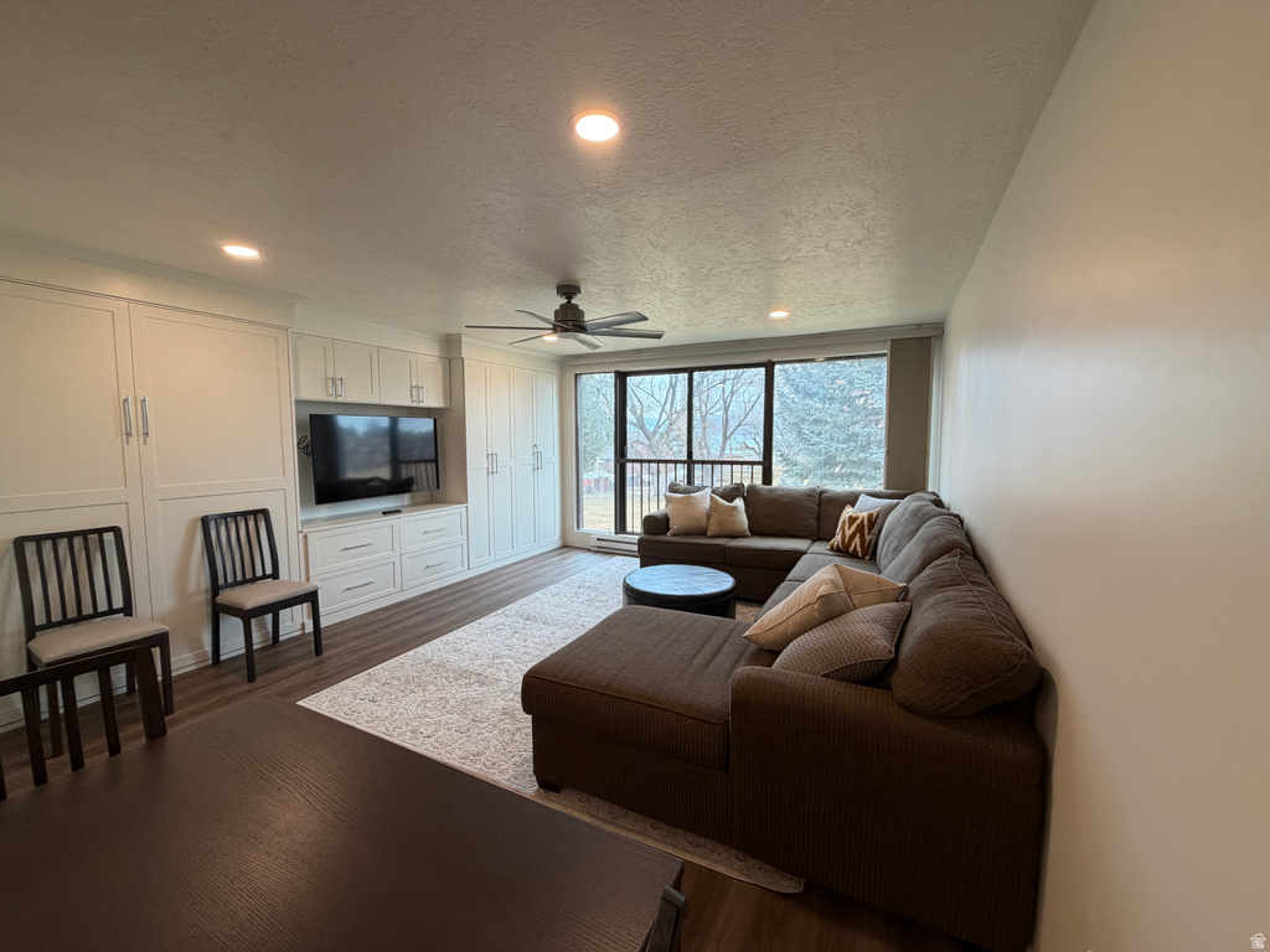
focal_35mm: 14
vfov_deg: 85.7
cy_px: 476
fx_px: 514
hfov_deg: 102.1
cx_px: 635
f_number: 2.2
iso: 160
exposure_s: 1/120
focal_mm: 2.22
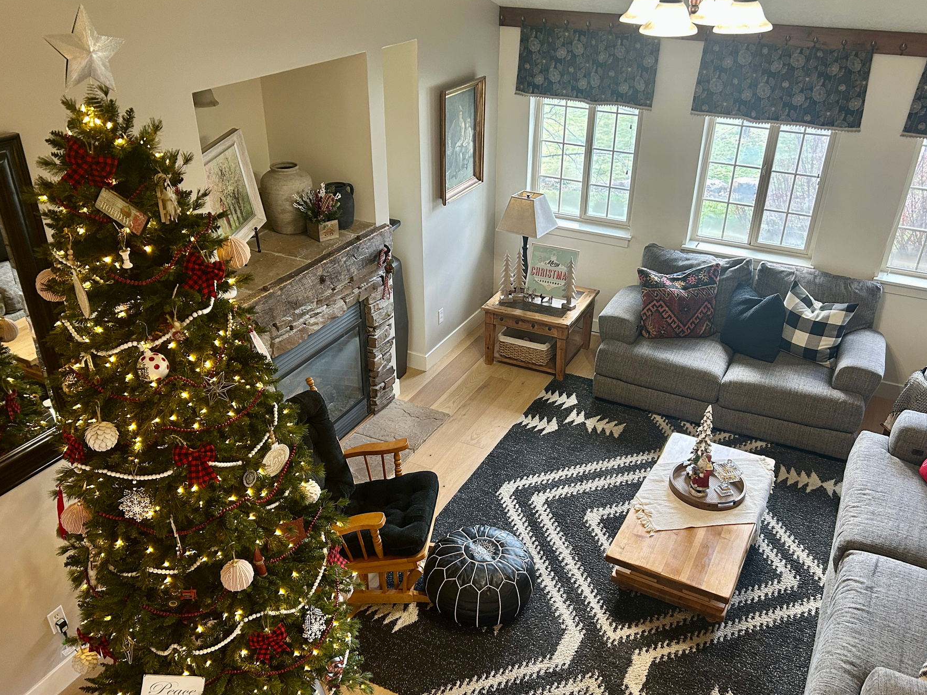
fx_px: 803
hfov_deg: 59.9
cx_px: 482
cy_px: 378
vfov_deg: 46.7
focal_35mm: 30
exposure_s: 1/60
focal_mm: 5.7
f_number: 1.5
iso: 200
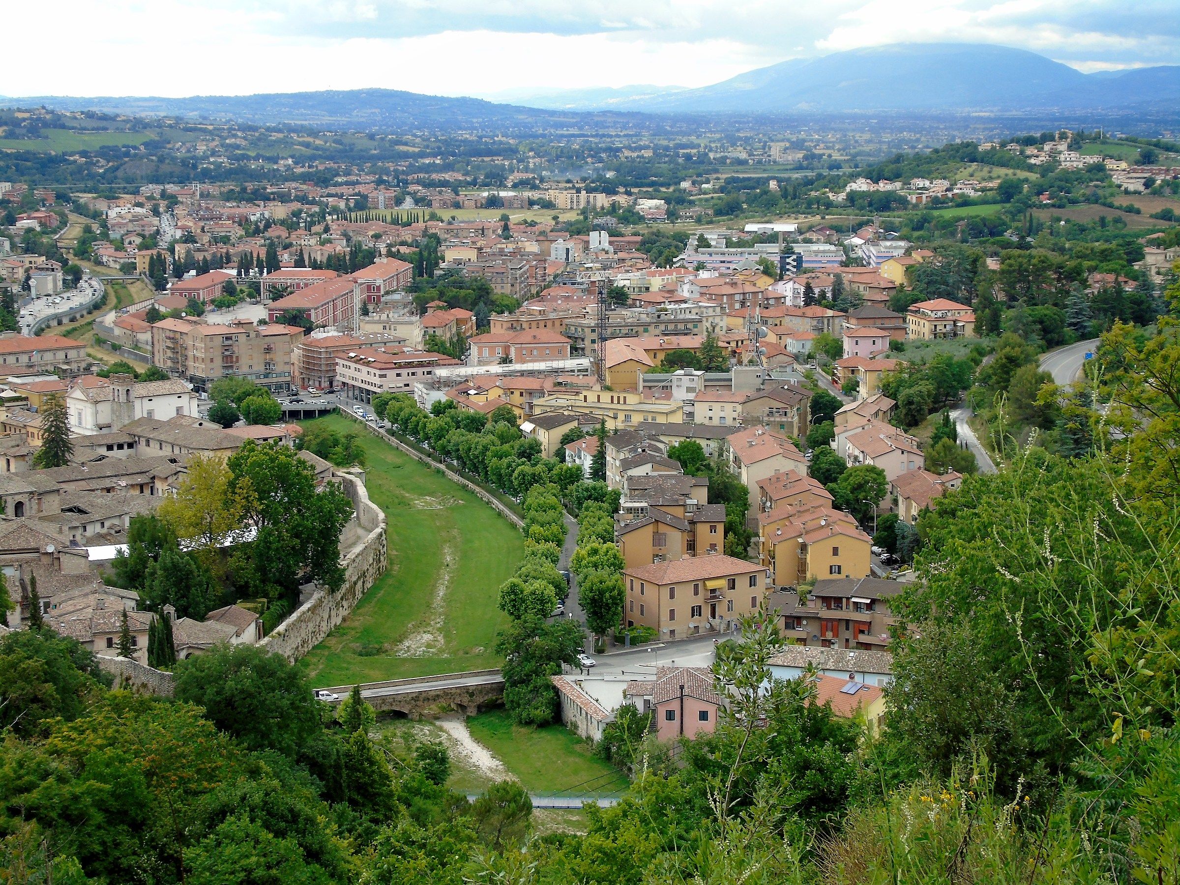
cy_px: 442
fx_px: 2113
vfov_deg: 23.7
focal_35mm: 62
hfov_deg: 31.2
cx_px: 590
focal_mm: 11
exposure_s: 1/100
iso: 80
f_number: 4.5
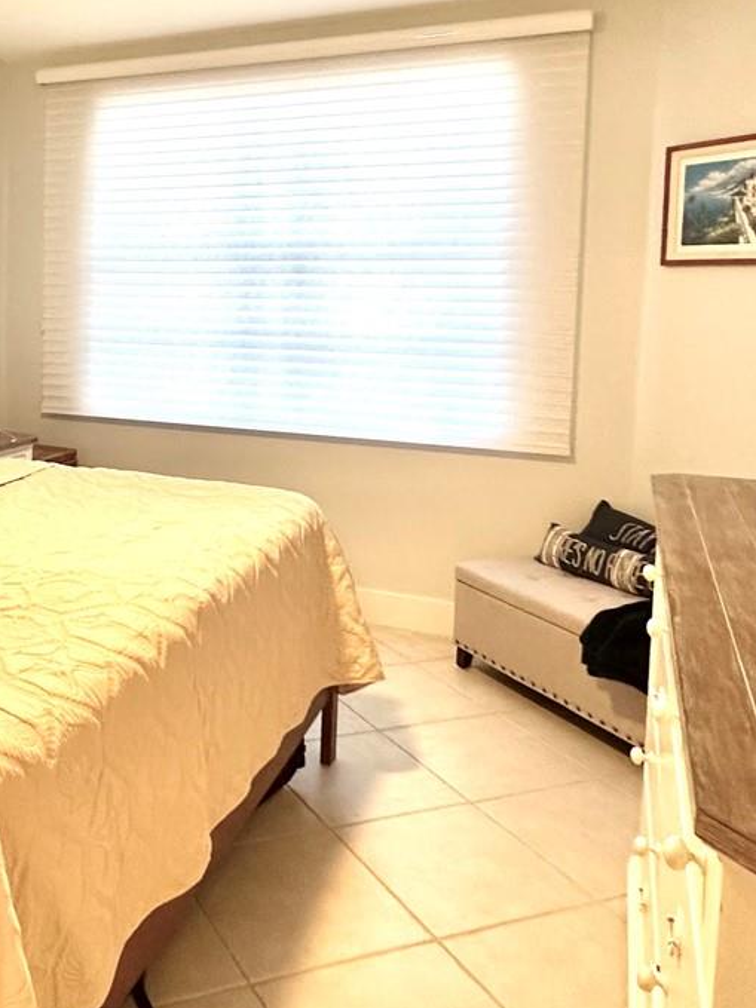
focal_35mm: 33
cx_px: 114
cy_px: 365
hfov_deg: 40.5
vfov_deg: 54.6
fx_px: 961
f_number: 2.2
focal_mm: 2.22
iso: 200
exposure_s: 1/60
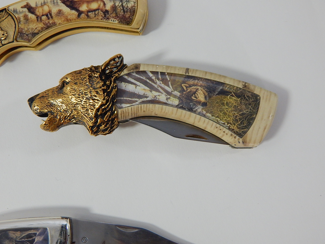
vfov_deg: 37.7
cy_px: 122
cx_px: 162
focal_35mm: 38
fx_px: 357
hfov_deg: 49.0
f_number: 3.4
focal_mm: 6.8
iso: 400
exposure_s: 1/50
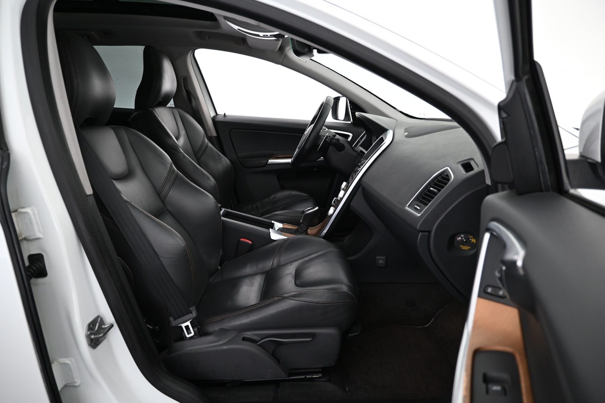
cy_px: 202
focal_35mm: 24
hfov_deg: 73.7
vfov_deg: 53.1
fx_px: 403
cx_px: 302
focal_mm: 16
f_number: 3.5
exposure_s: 1/25
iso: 800
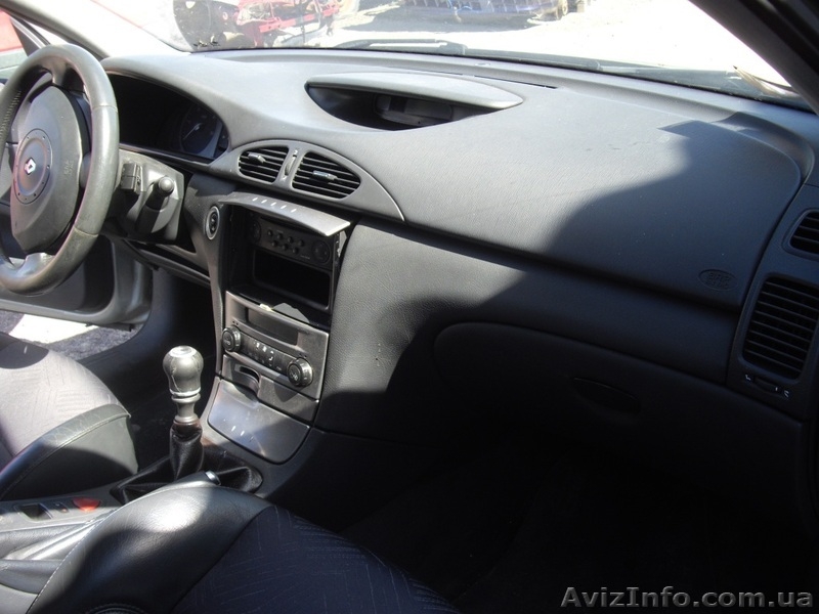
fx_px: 899
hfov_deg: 49.0
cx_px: 410
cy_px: 307
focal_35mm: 38
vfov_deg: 37.7
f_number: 2.8
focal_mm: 7.9
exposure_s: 1/160
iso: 100
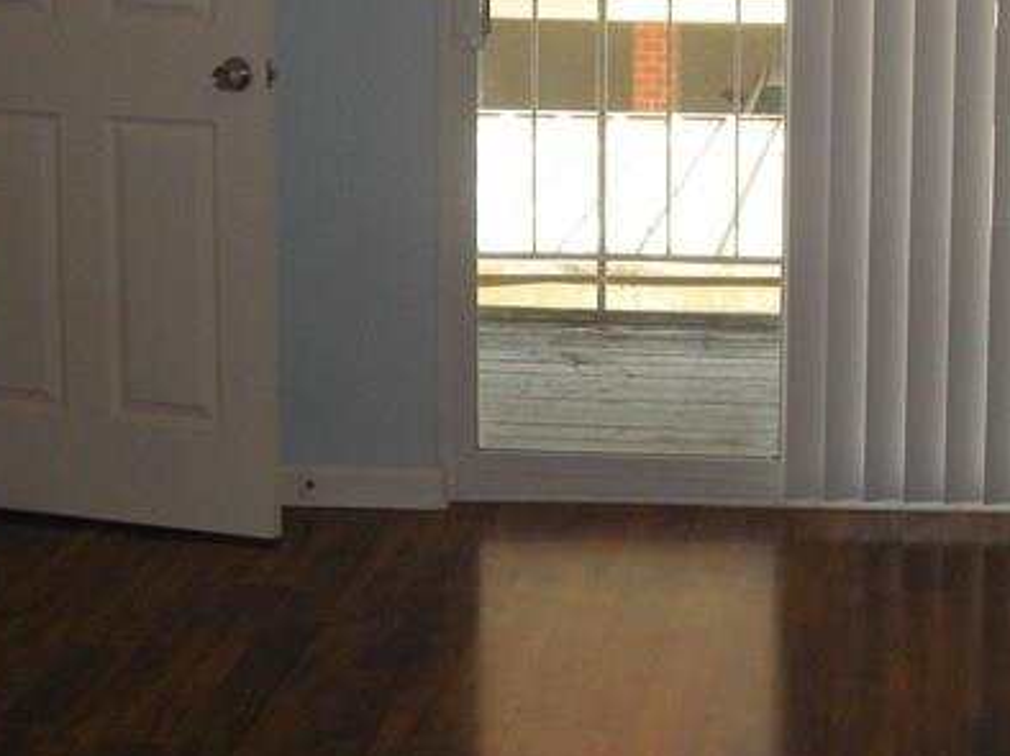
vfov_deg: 16.0
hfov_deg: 21.1
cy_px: 74
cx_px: 910
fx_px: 2654
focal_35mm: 91
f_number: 3.8
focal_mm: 5.9
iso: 106
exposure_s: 1/58.1
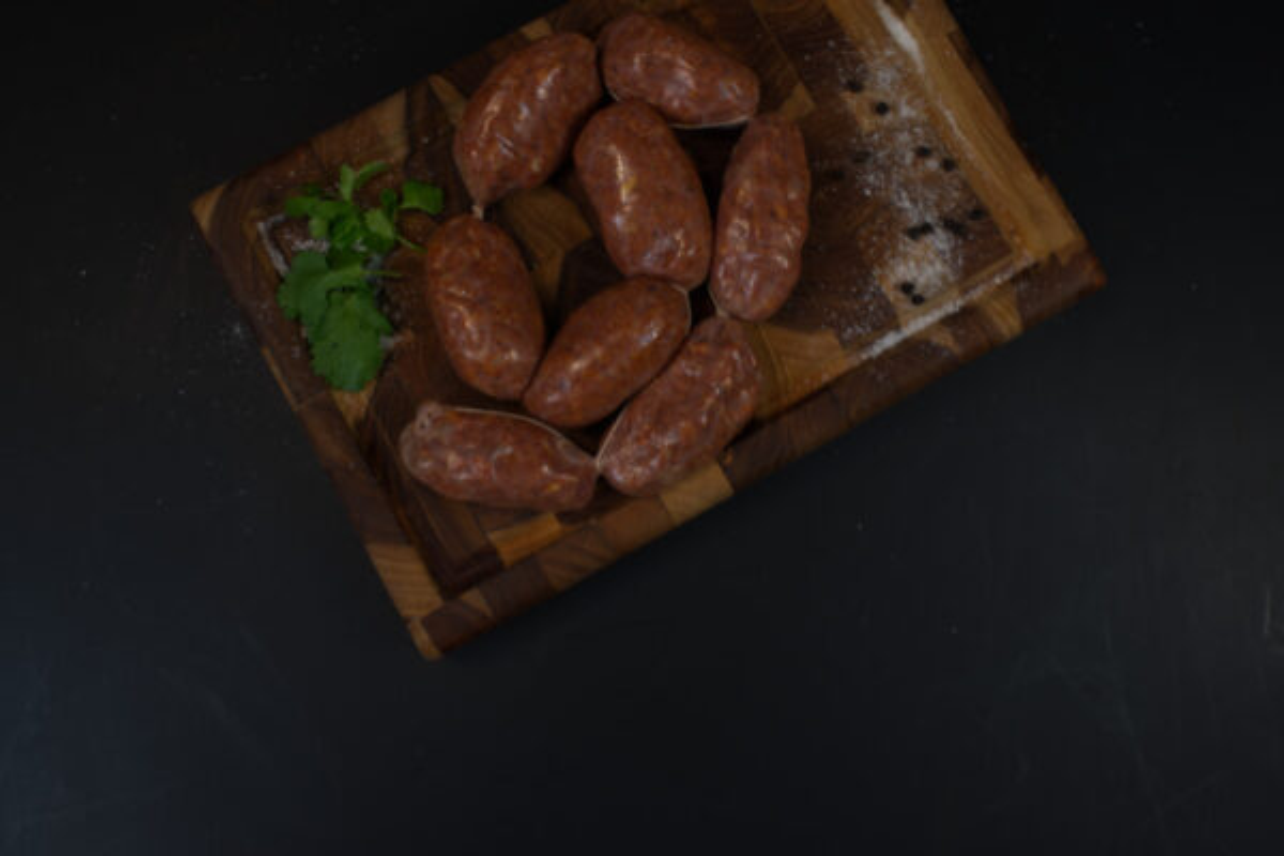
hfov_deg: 57.2
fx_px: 1177
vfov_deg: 40.0
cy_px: 428
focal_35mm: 33
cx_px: 642
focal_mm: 22
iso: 100
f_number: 14
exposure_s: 1/8
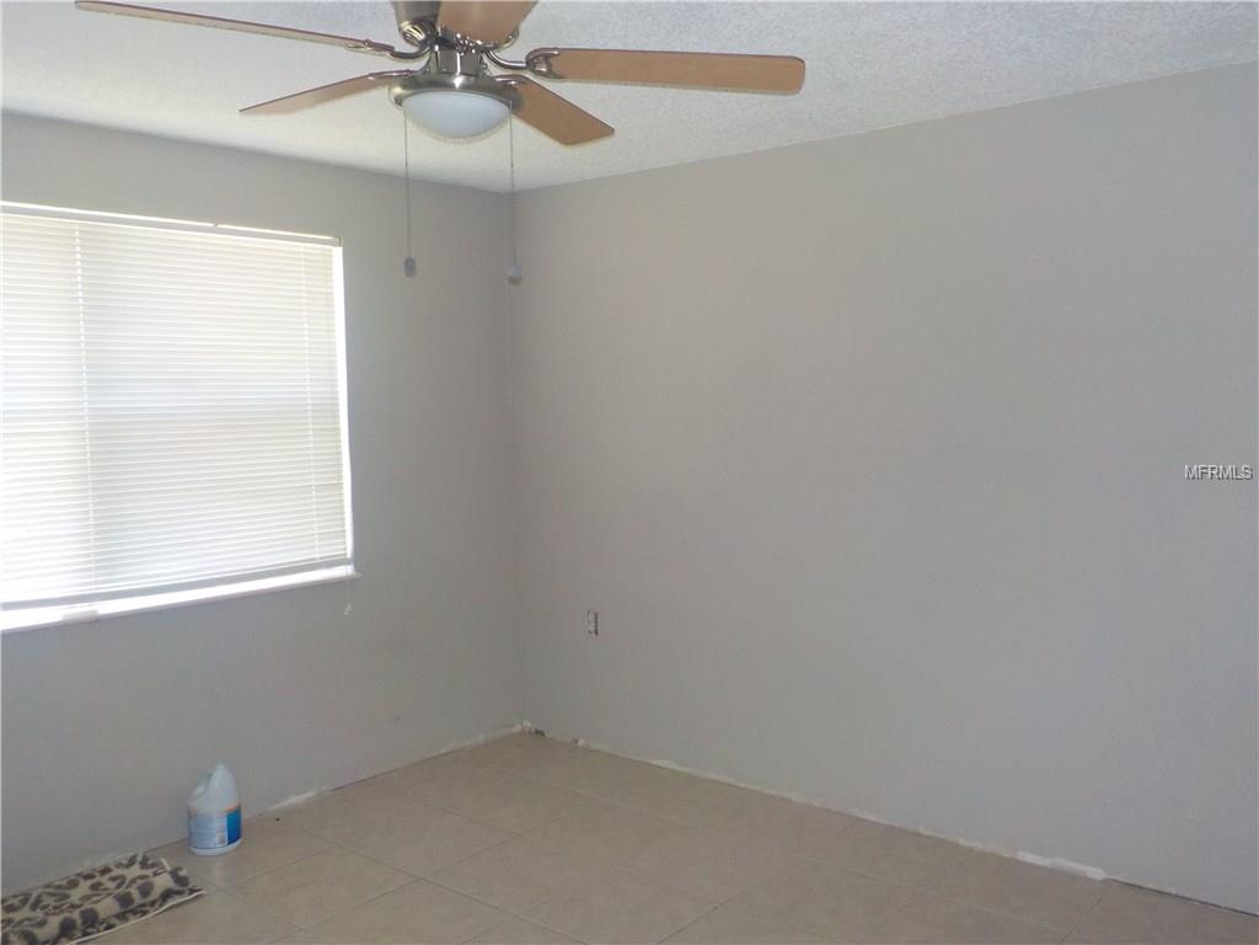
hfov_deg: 60.0
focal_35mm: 30
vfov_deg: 46.8
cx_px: 630
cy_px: 472
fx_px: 1091
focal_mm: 4.1
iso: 200
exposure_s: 1/30
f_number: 3.3
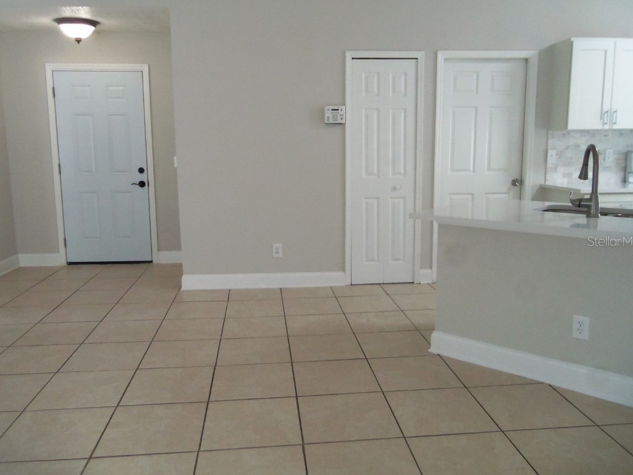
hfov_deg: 61.7
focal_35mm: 29
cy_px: 241
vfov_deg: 48.2
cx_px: 320
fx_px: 530
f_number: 3.9
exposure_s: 1/40
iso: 400
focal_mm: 5.1
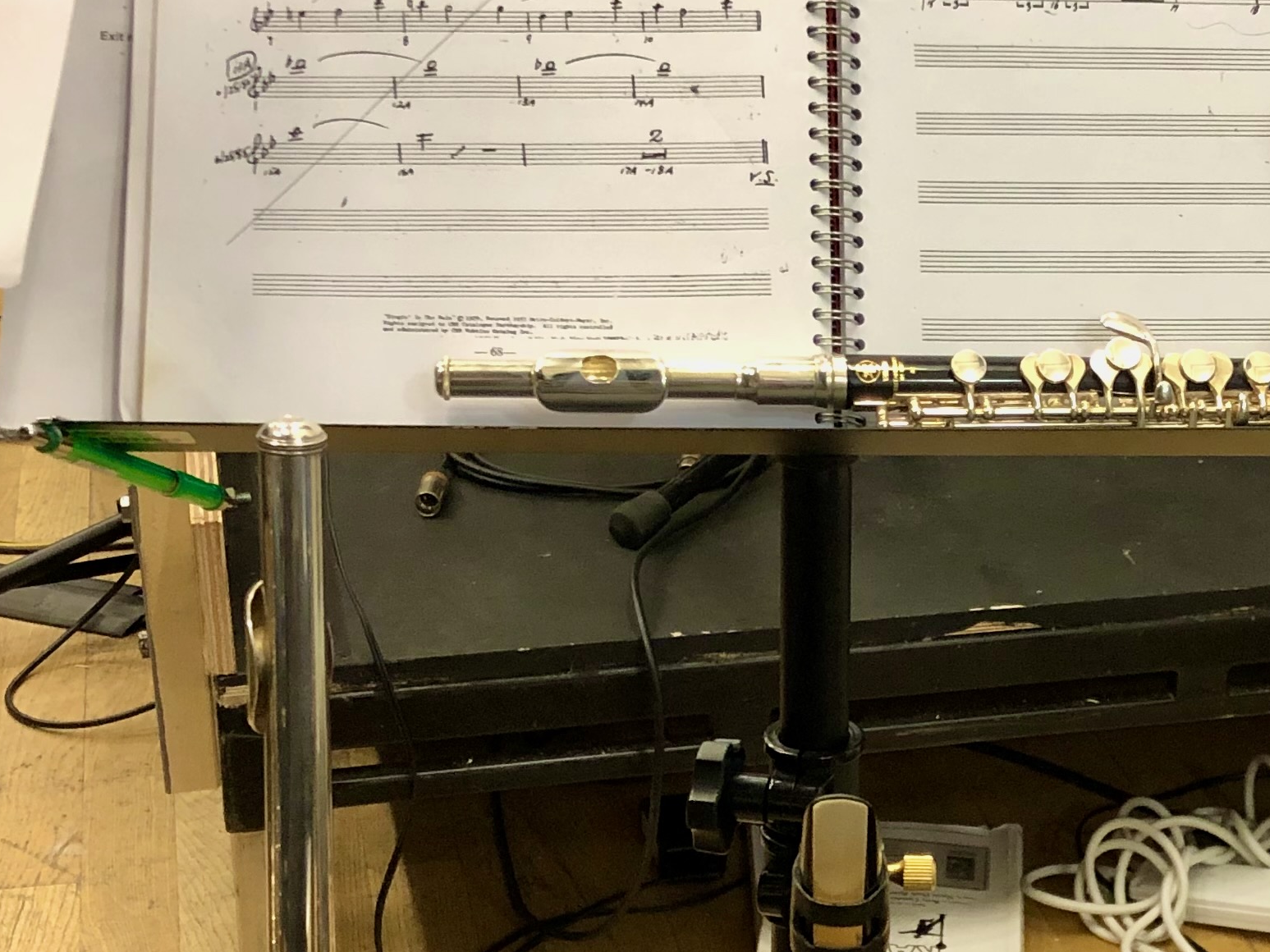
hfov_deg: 26.3
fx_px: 2678
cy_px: 616
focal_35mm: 73
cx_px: 993
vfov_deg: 20.1
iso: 64
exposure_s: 1/15
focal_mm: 3.99
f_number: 1.8
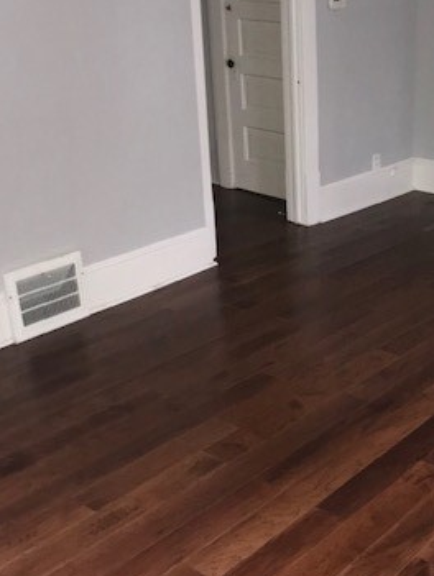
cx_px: 381
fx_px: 851
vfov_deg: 37.4
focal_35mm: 51
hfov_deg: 27.7
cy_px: 258
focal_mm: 3.99
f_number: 1.8
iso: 125
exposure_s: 1/16
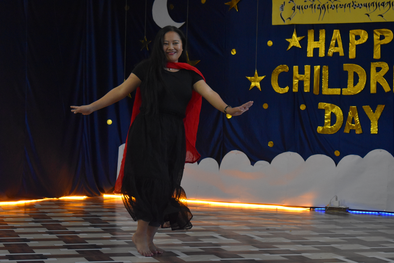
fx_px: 903
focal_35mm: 82
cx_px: 197
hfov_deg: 24.6
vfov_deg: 16.6
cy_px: 132
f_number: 5.6
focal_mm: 55
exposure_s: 1/500
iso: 3200
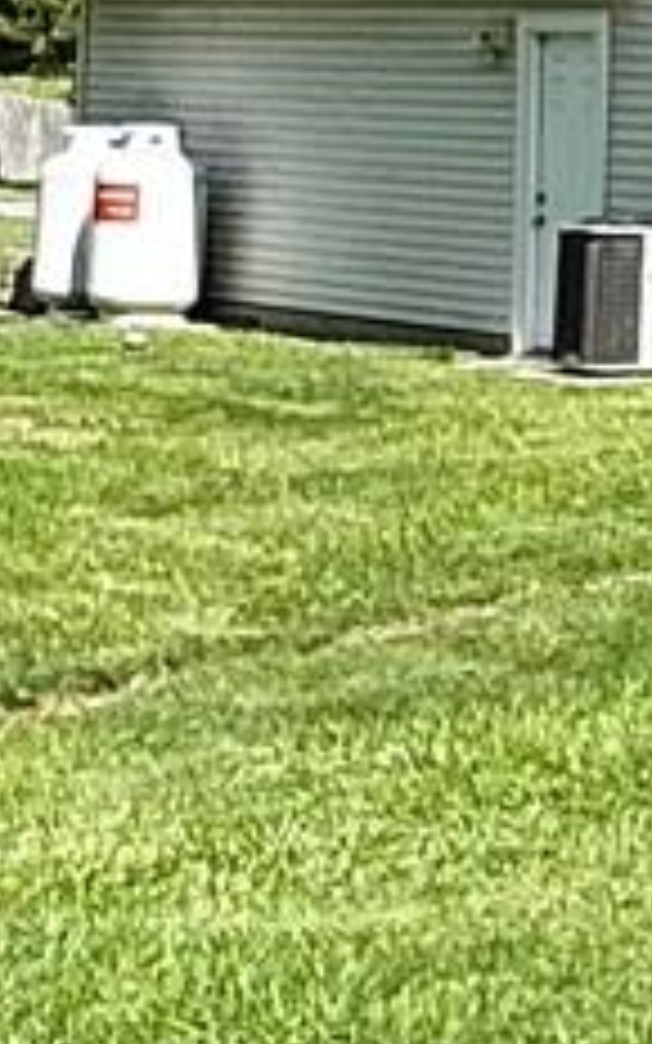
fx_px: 3724
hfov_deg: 9.3
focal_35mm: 131
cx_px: 1394
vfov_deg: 15.4
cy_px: -189
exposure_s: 1/1832
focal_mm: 2.22
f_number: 2.2
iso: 50
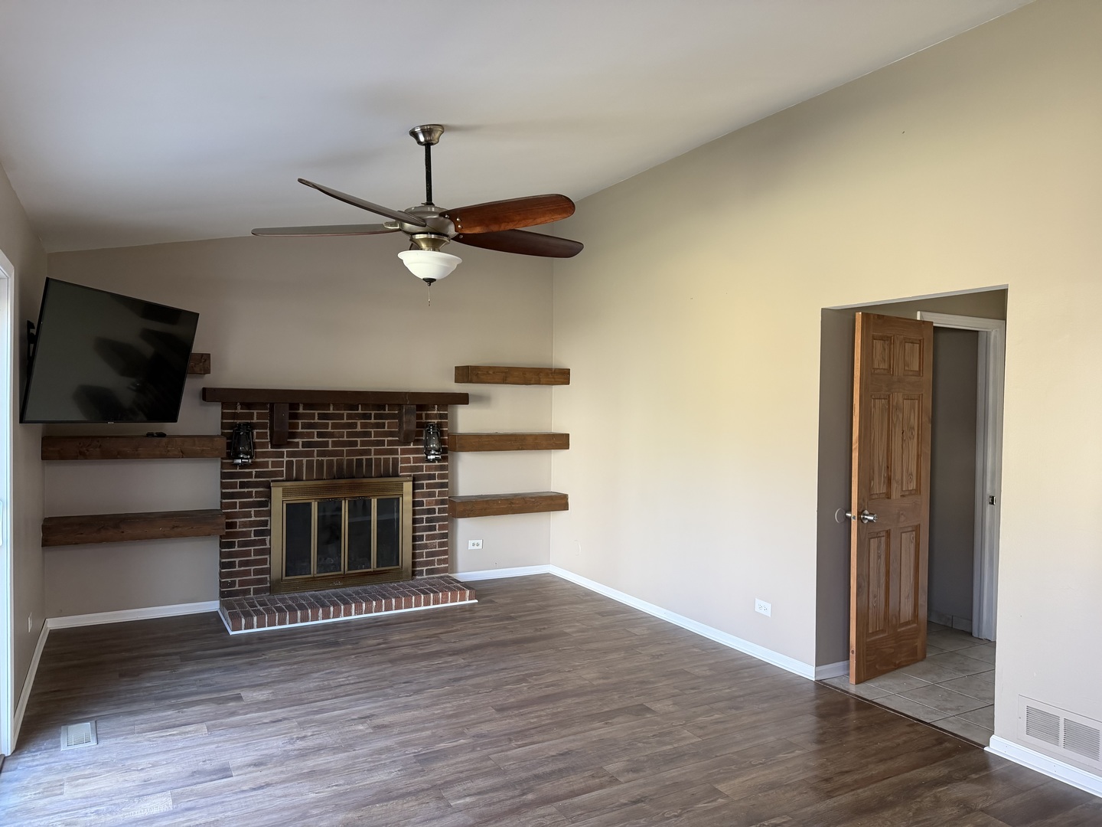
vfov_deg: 56.8
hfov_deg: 71.6
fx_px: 764
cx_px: 551
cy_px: 414
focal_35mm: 24
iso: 200
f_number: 1.78
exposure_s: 1/70
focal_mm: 6.76
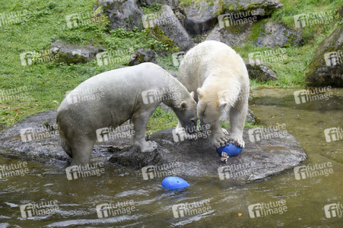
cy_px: 114
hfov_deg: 32.4
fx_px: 590
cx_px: 172
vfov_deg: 21.9
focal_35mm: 62
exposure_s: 1/160
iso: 2000
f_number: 6.3
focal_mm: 62
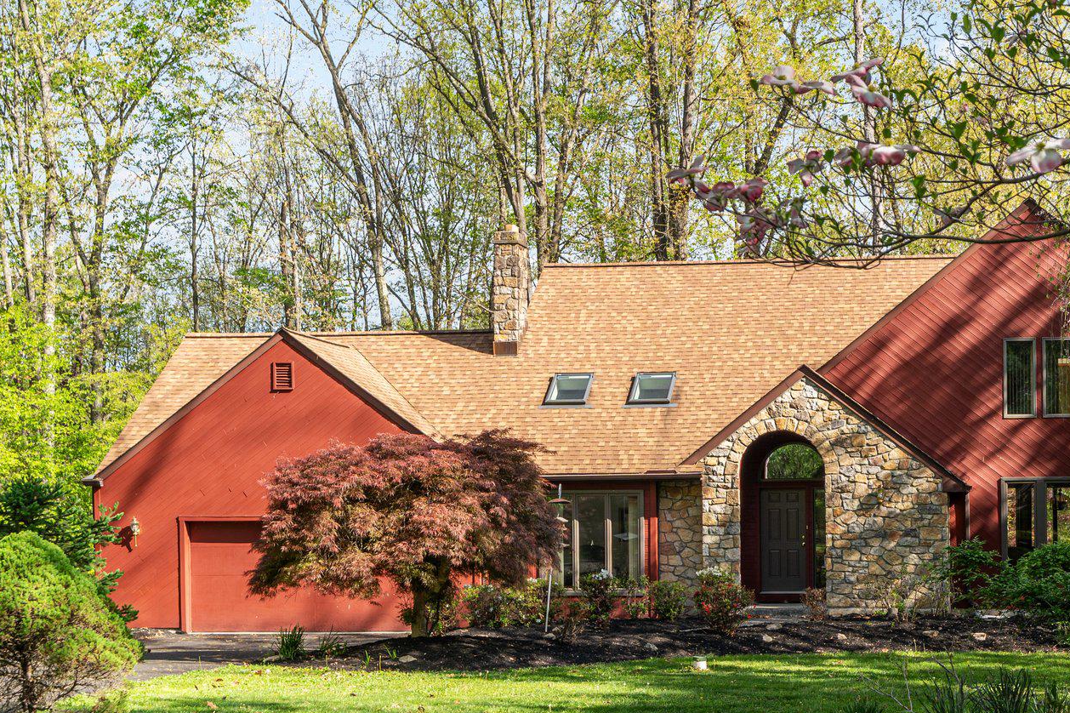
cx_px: 793
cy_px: 513
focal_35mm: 57
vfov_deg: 23.6
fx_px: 1694
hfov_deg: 34.4
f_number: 7.1
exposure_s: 1/160
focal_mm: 35
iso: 160
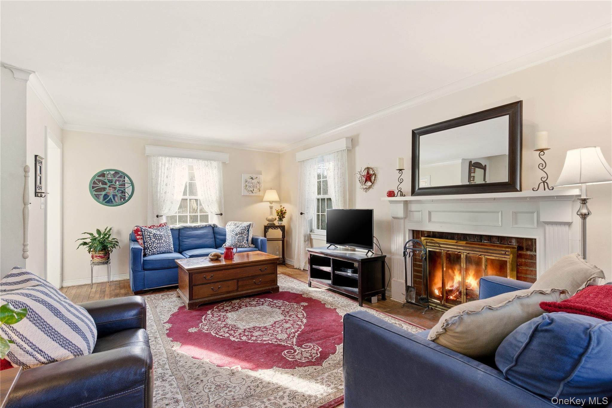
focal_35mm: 16
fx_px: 272
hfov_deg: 96.7
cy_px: 204
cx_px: 306
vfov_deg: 73.7
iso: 250
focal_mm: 16
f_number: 9
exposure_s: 1/25
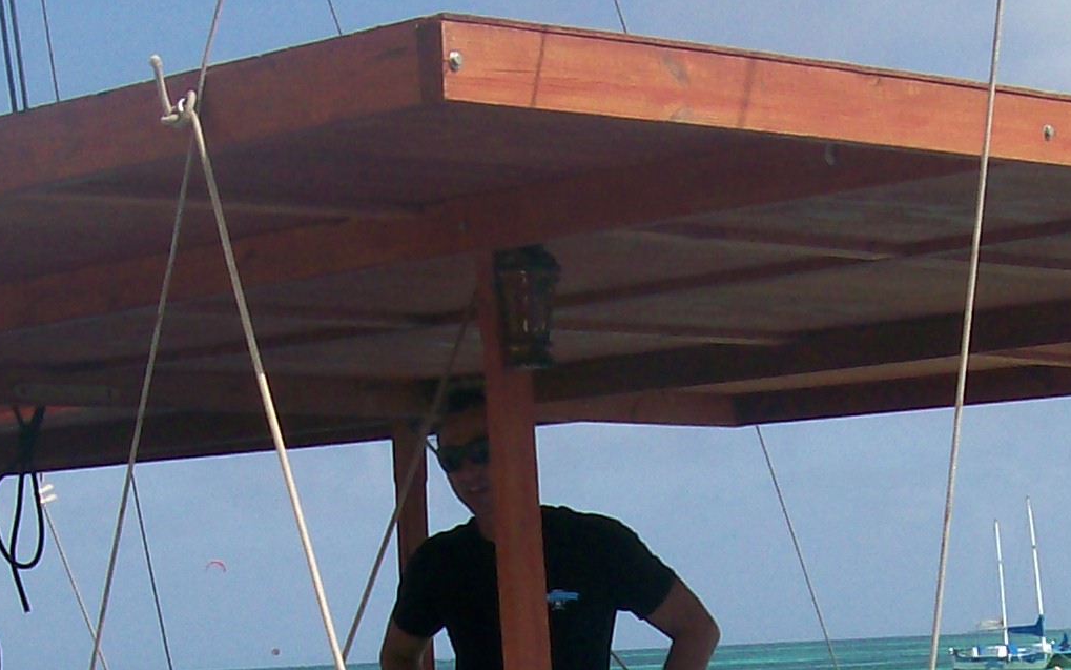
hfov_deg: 18.1
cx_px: 559
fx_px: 3357
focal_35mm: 115
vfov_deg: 11.0
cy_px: 1008
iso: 80
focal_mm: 6
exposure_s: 1/724
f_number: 4.8
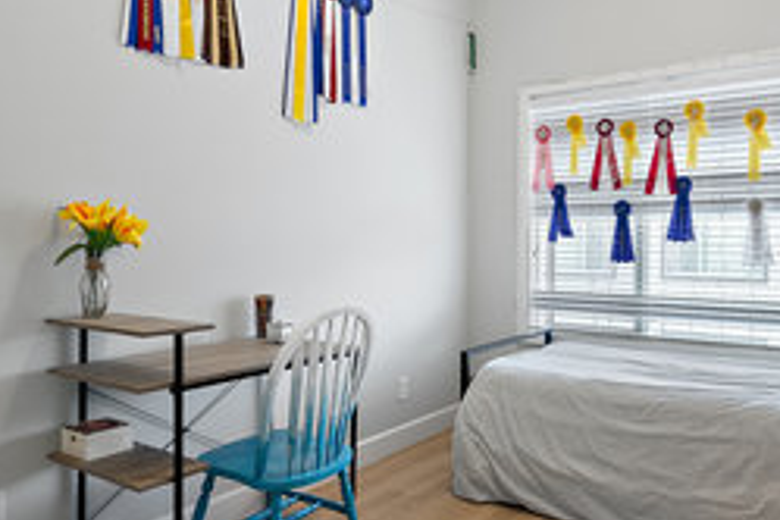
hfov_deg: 65.2
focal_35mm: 28
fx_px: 607
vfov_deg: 46.4
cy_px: 247
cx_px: 446
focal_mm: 16
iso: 320
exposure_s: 1/5
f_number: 6.3
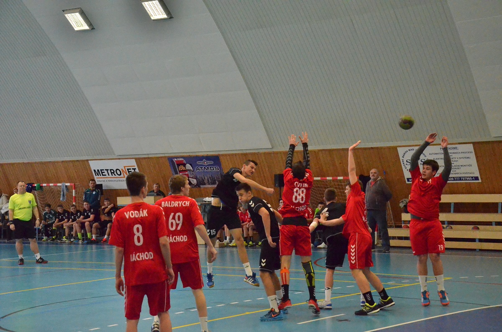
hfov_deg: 27.1
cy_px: 166
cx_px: 251
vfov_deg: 18.1
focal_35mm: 75
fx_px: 1043
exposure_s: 1/1000
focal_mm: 50
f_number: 6.3
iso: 6400
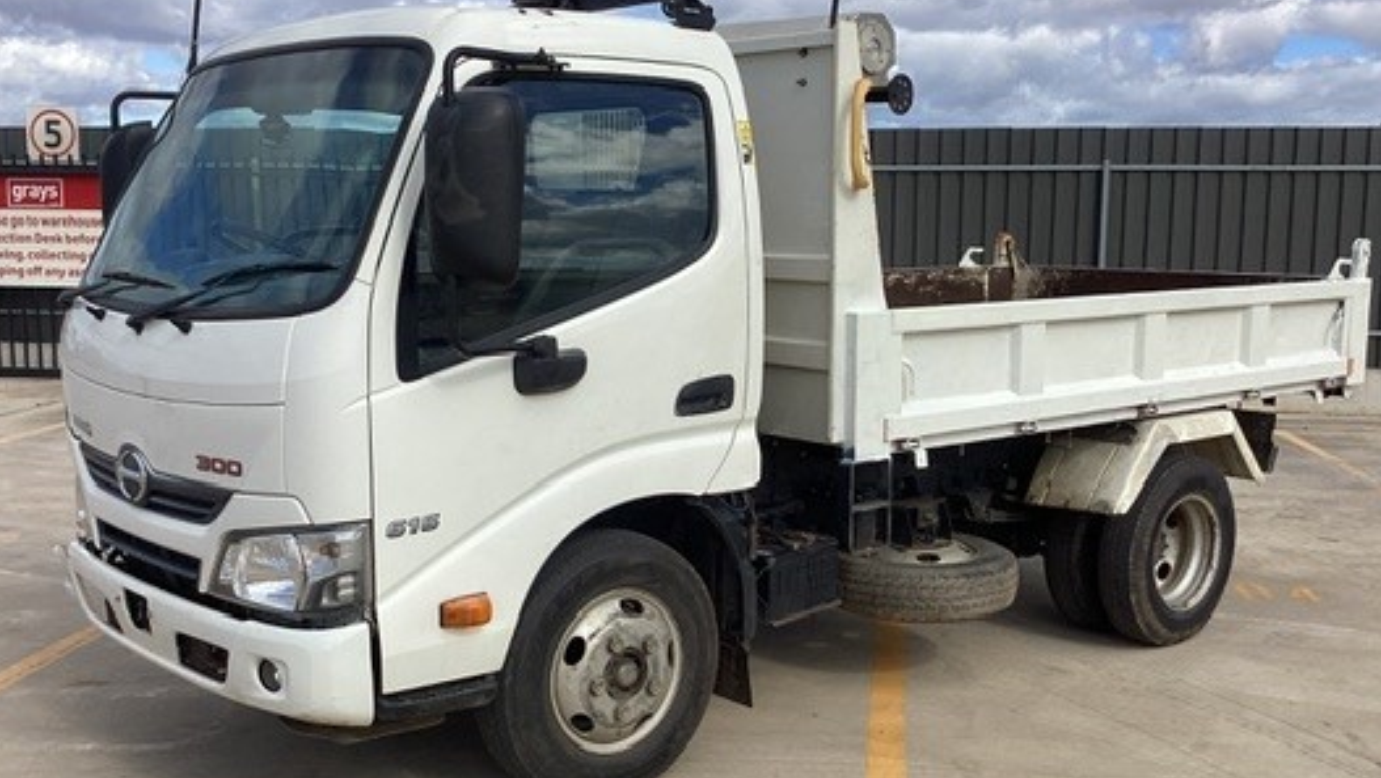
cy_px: 466
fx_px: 1502
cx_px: 692
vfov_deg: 29.0
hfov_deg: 49.4
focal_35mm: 41
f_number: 2.4
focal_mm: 3.3
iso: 25
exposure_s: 1/1481
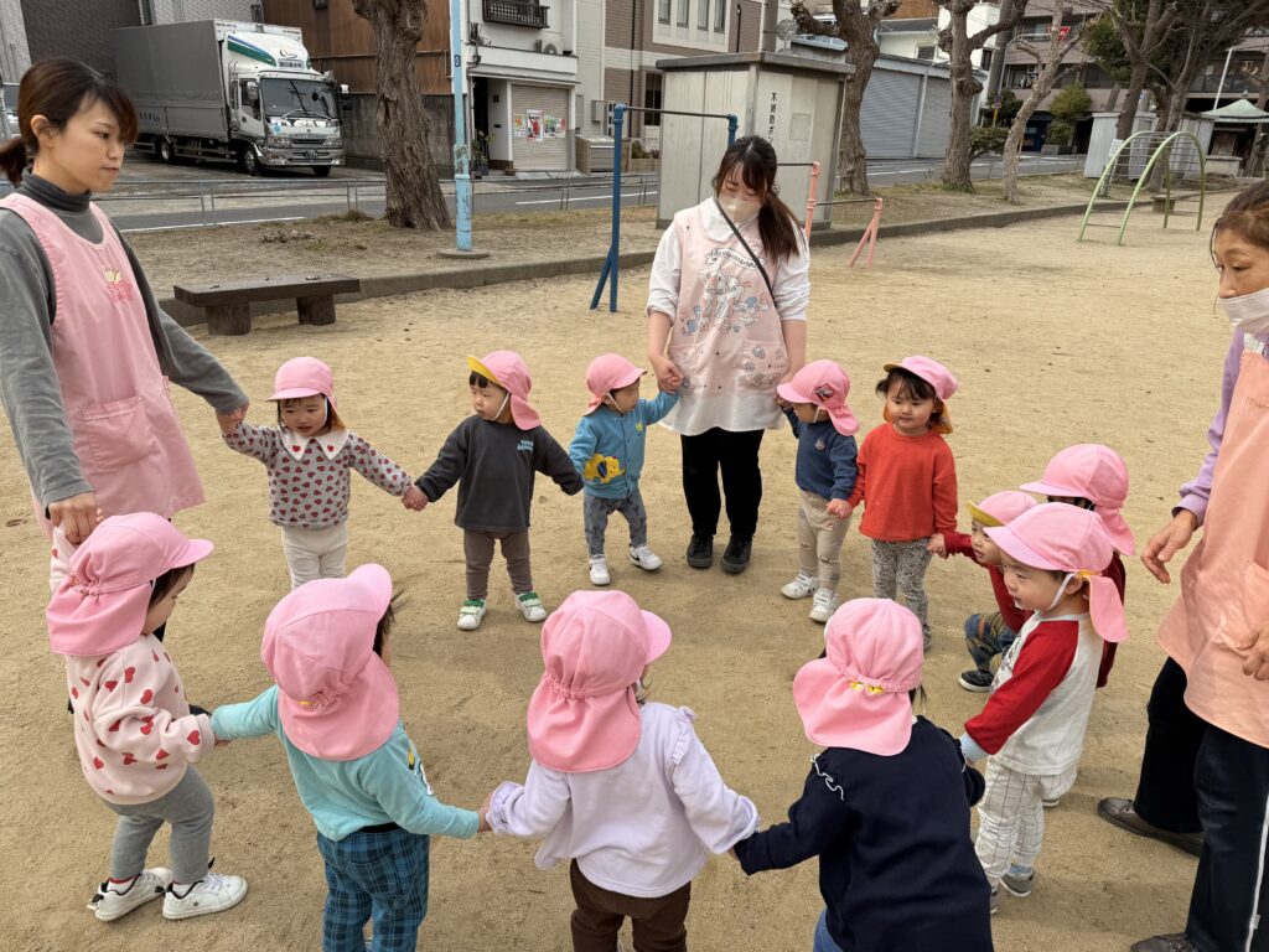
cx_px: 634
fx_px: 880
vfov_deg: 56.8
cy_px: 476
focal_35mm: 24
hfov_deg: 71.6
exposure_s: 1/3279
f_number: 1.78
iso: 80
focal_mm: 6.76
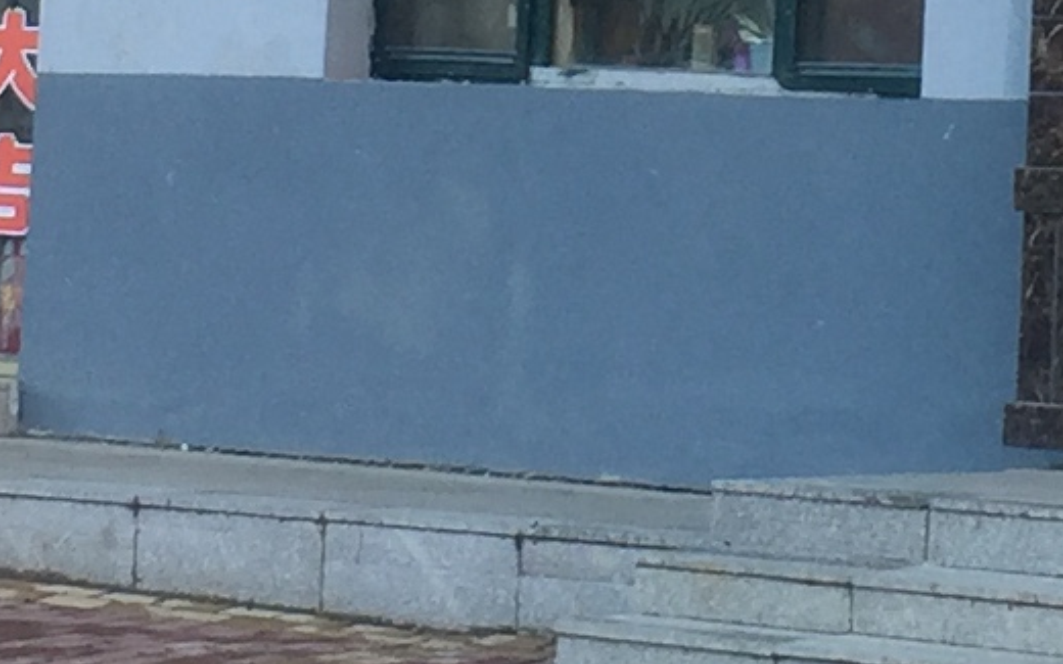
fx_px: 5591
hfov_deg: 10.8
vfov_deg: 6.7
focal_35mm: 193
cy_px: -396
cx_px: 713
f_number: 2.2
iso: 32
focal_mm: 4.15
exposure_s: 1/50
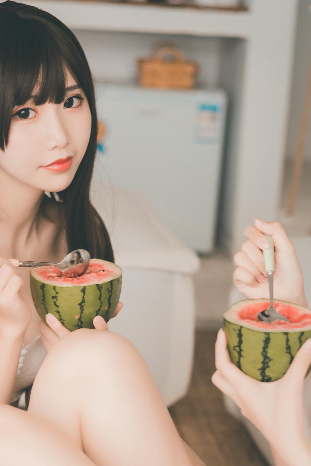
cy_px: 354
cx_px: 50
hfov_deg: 12.0
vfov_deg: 17.8
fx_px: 1477
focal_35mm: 114
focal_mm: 55
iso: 100
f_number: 2.5
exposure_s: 1/60
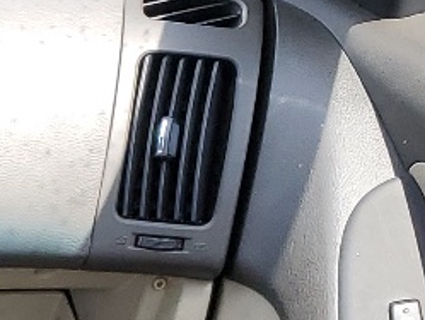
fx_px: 2051
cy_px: 897
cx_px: -705
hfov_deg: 9.9
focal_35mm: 167
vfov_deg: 7.9
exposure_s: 1/370
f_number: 1.5
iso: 50
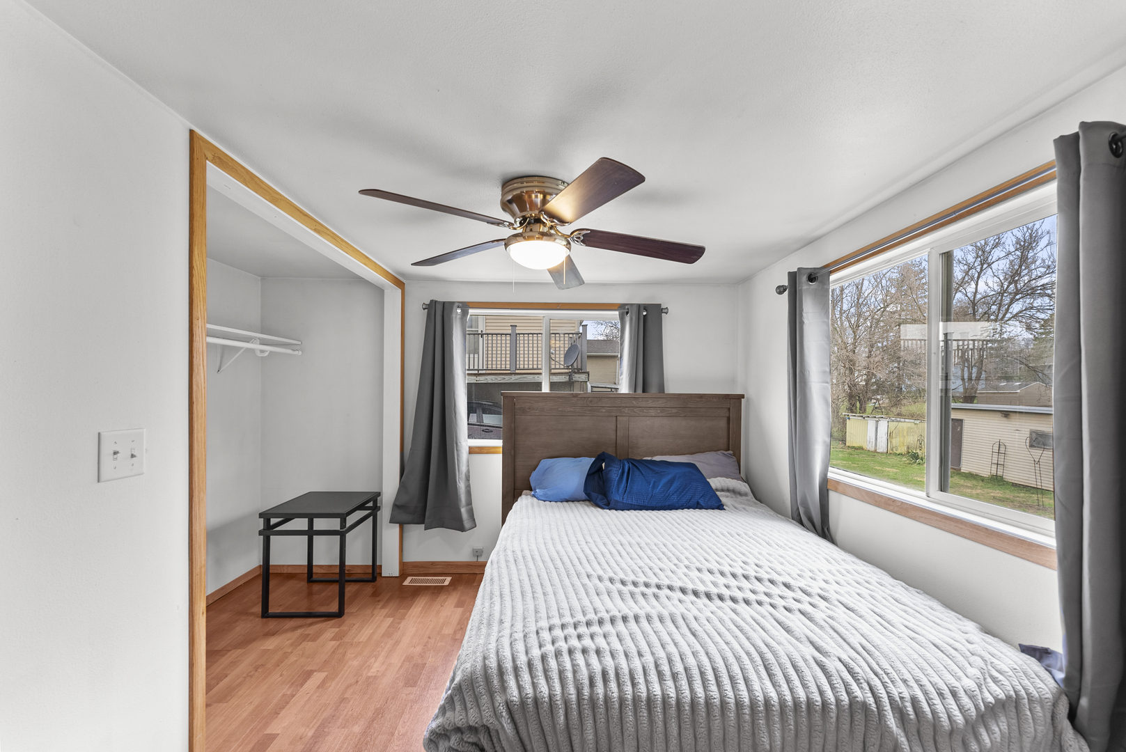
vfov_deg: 81.3
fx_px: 438
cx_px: 563
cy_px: 376
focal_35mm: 14
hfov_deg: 104.2
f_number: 8
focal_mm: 14
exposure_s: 1/1.67
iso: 320
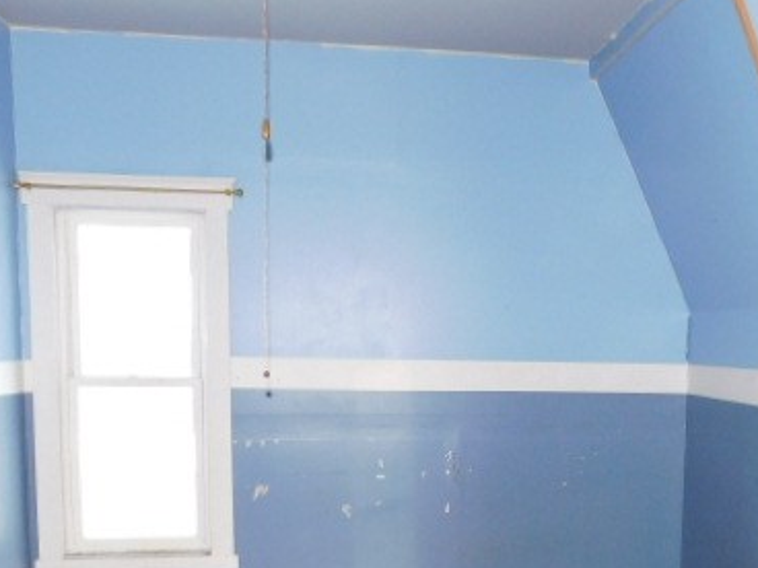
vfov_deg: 35.0
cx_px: 501
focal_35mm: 40
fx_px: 876
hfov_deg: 46.1
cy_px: 445
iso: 220
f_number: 3
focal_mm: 4
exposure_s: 1/30
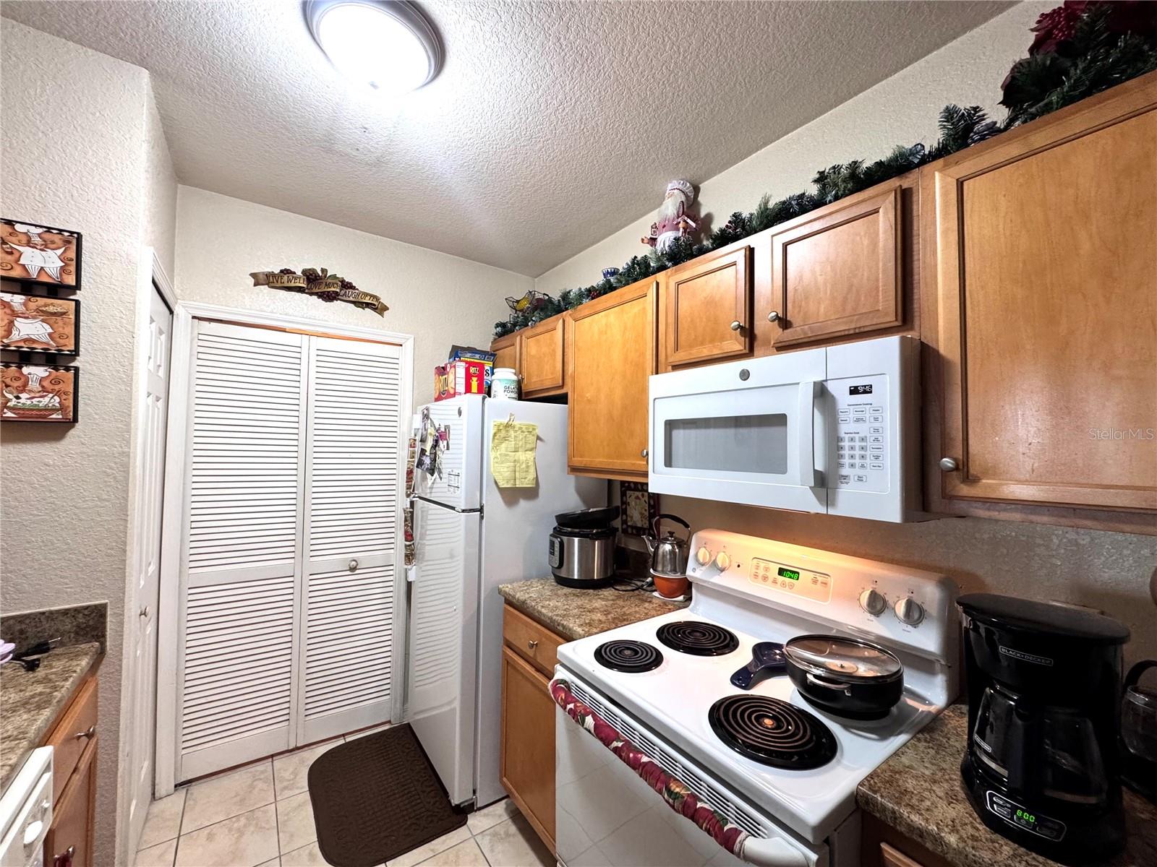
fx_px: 468
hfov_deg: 102.1
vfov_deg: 85.7
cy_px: 434
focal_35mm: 14
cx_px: 578
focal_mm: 2.22
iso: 250
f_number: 2.2
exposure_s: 1/60
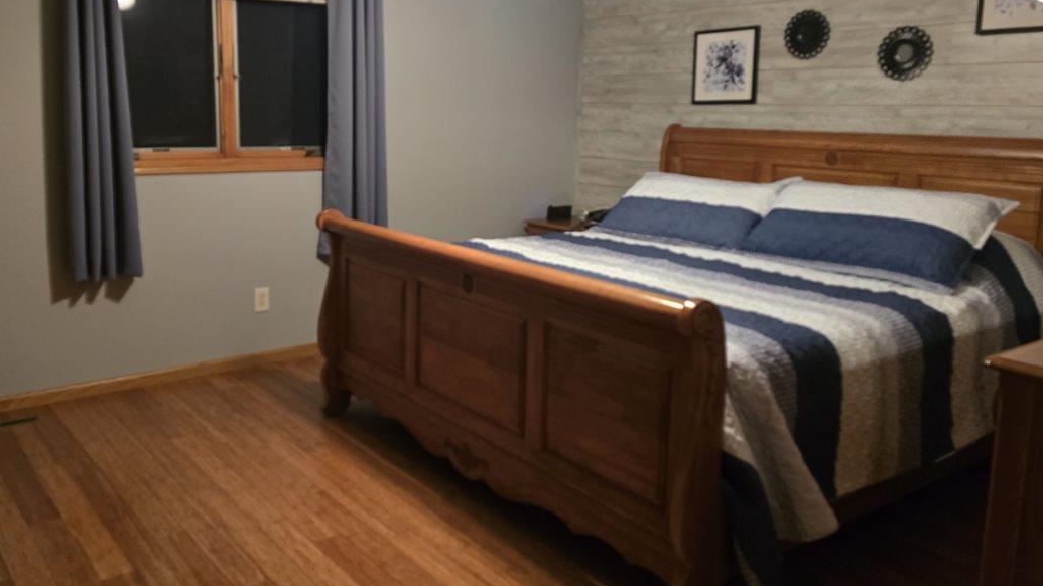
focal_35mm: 31
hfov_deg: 62.5
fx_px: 857
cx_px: 469
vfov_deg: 37.5
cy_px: 216
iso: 800
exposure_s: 1/60
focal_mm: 6.3
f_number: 1.7
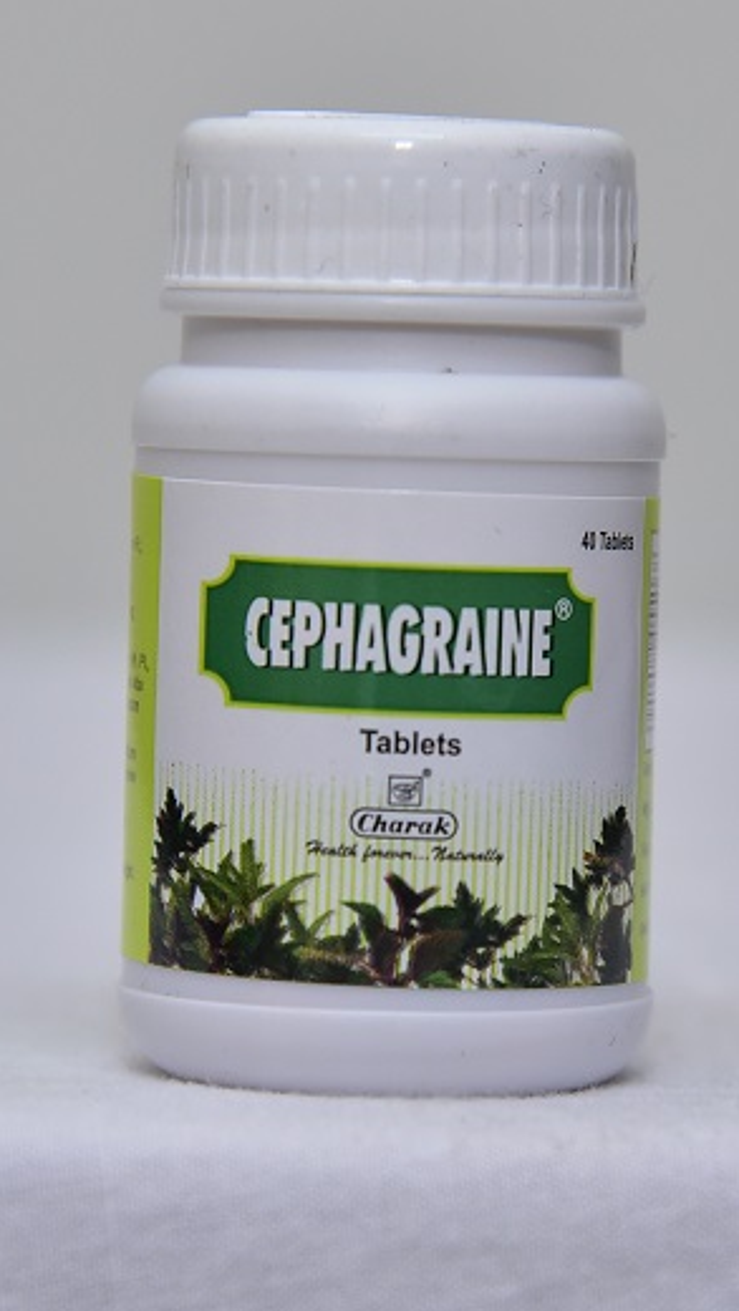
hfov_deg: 9.6
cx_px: 378
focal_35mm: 127
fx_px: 4418
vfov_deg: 16.9
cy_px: 661
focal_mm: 120
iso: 1600
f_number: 5.6
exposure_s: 1/160
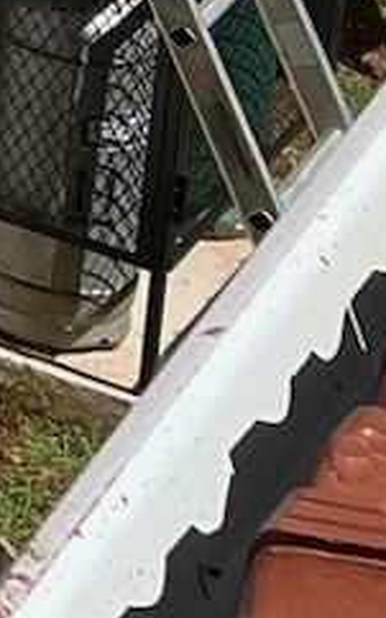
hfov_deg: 4.2
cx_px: -2096
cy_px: -1096
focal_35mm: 233
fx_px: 3926
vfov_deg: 8.0
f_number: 1.5
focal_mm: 5.7
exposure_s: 1/6579
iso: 50
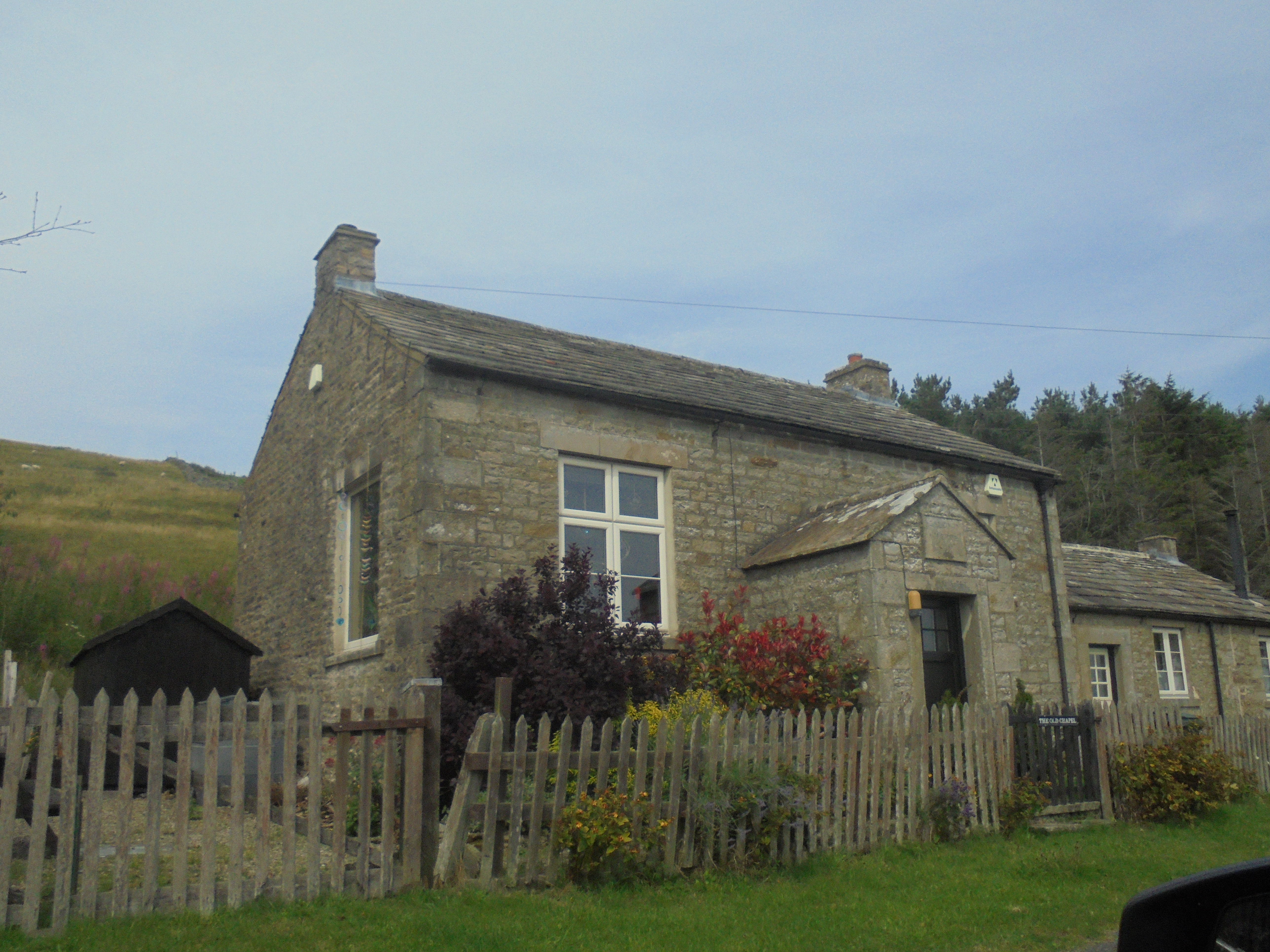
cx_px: 635
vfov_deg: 48.2
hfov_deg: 61.7
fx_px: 1064
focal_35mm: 29
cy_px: 476
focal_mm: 5.3
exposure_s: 1/250
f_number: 11.8
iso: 200
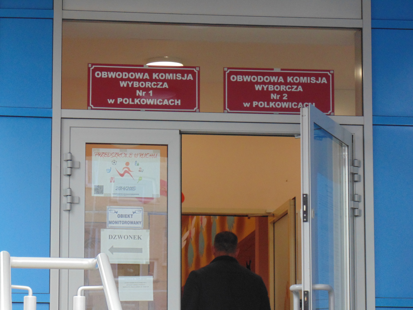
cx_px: 206
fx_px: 1849
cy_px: 155
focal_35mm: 155
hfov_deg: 12.7
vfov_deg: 9.6
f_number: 5.2
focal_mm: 27.8
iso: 320
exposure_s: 1/60
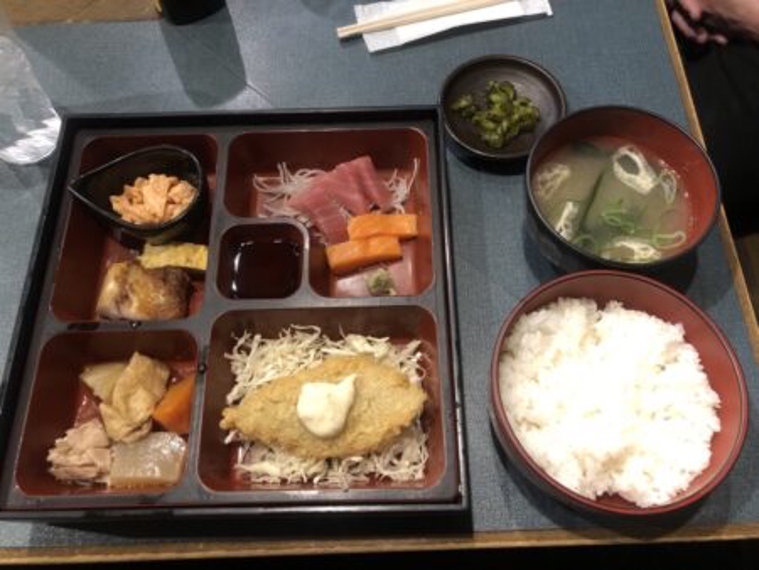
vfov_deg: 49.8
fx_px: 614
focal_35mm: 28
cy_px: 285
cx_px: 380
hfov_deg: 63.4
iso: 100
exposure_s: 1/5
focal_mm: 3.99
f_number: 1.8
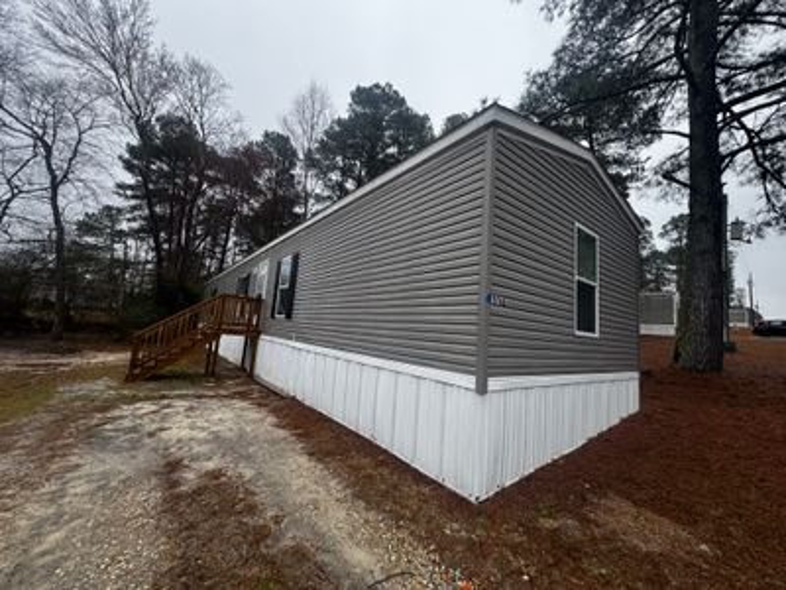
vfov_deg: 85.7
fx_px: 318
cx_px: 393
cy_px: 295
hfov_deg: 102.1
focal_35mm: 14
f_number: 2.2
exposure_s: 1/99
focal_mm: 2.22
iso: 50
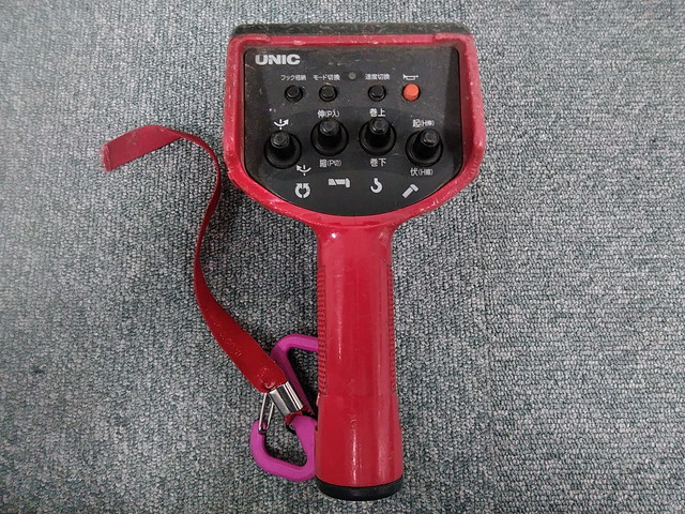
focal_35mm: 27
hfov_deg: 65.3
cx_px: 342
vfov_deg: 51.4
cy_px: 257
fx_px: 534
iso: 466
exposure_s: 1/30
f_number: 2.2
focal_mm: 3.46
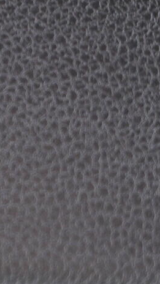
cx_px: -237
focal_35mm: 117
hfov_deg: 9.2
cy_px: 61
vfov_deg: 18.2
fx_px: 882
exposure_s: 1/40
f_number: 2.8
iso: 500
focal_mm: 24
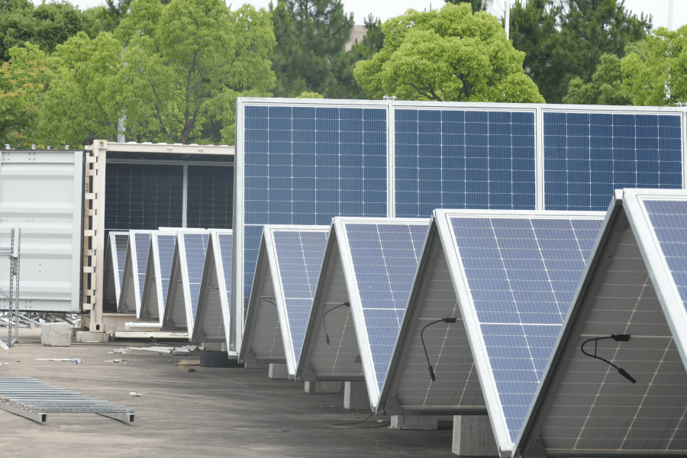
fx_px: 2977
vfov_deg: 8.8
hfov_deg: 13.2
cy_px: 229
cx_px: 344
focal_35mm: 156
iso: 400
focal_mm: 104
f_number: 9
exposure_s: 1/400
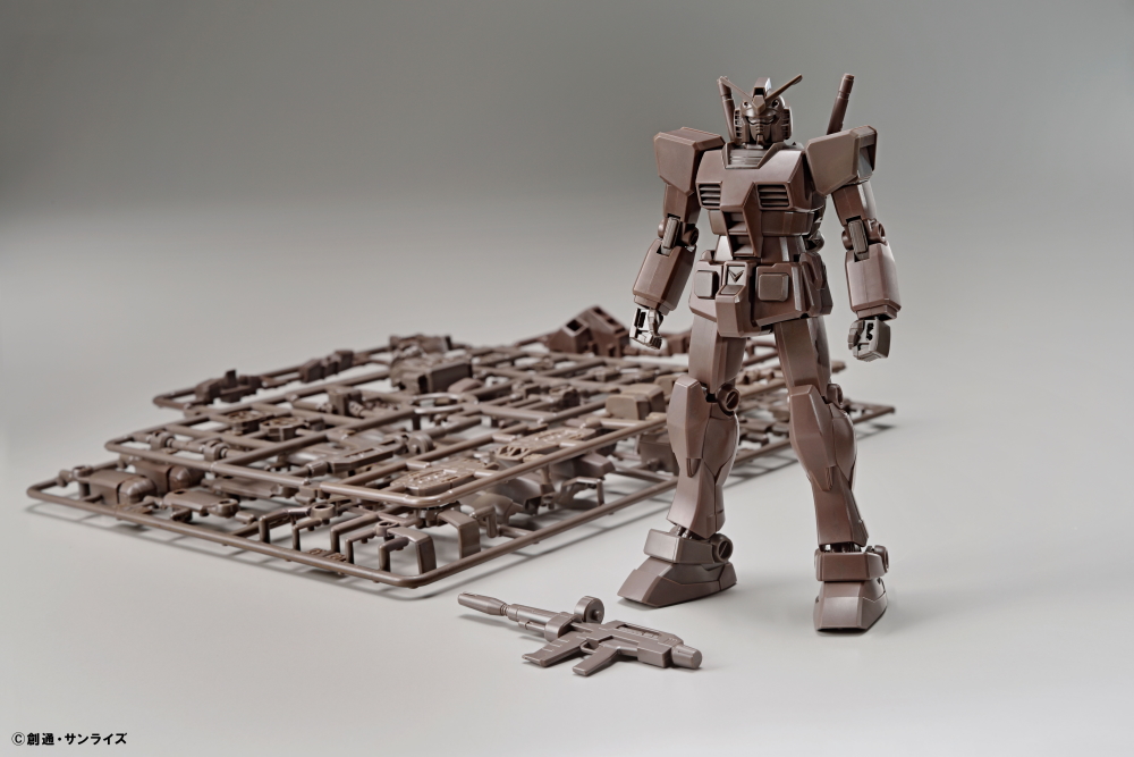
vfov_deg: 20.6
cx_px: 567
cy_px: 378
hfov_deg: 30.5
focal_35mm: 66
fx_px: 2079
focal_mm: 66
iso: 140
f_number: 19
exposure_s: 1/125
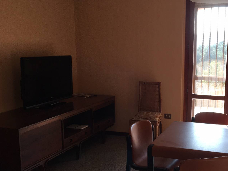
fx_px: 290
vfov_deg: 32.8
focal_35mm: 44
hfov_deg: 41.8
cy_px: 97
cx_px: 169
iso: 40
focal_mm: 4.15
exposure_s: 1/100
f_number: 2.2
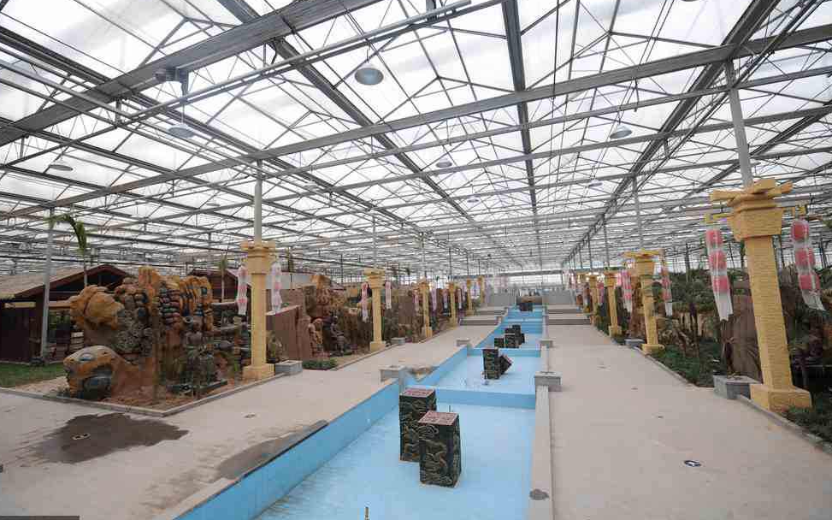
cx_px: 412
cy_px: 252
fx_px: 340
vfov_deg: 74.8
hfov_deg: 101.5
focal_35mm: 15
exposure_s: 1/500
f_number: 4.5
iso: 400
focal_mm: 14
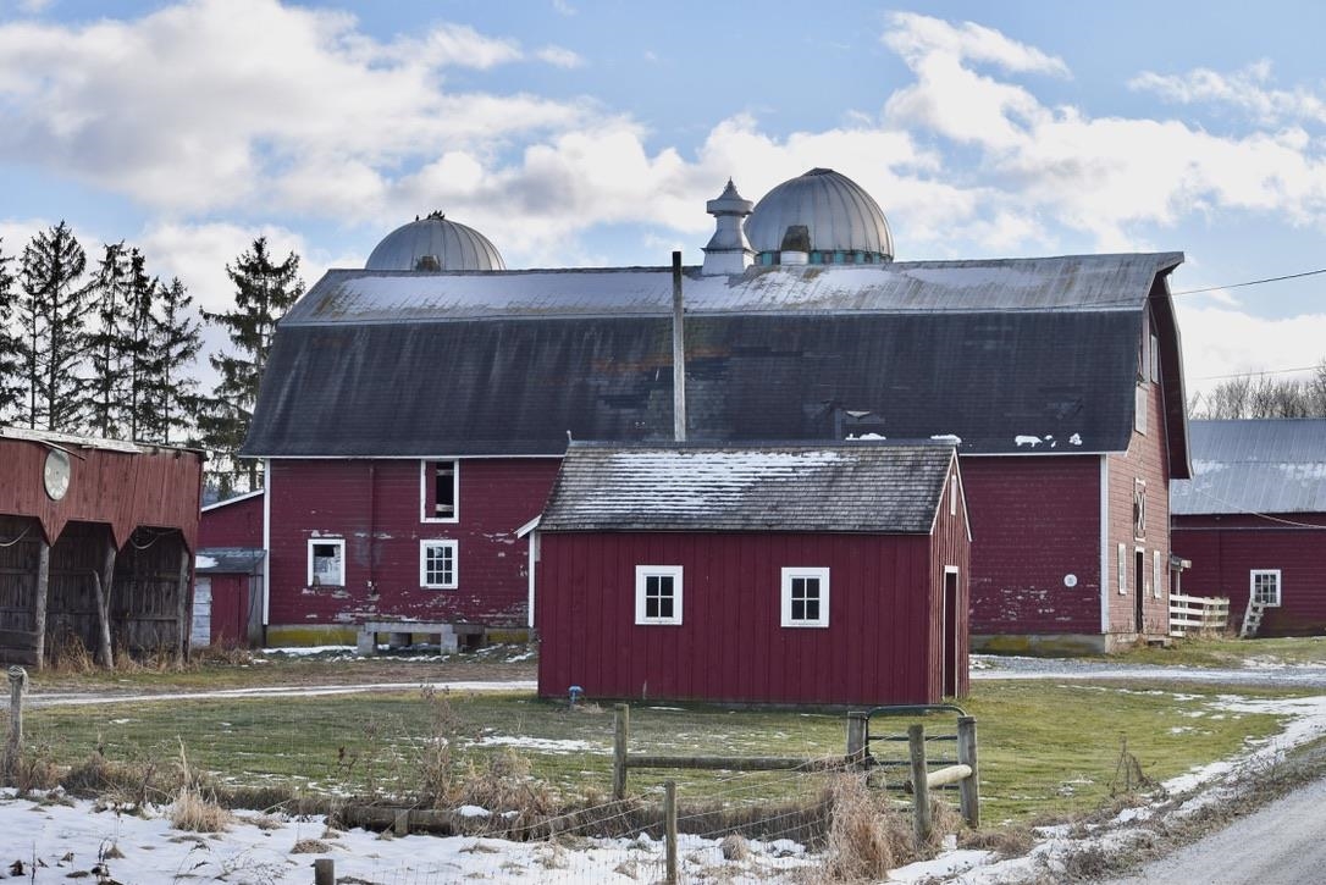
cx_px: 663
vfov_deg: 16.6
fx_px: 3040
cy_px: 442
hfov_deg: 24.6
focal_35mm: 82
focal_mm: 55
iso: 100
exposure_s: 1/200
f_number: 8
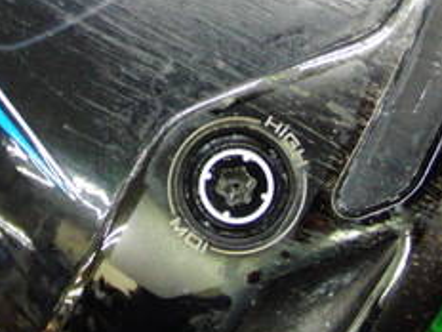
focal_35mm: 102
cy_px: 6
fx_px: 1302
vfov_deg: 14.3
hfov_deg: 19.1
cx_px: 107
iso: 400
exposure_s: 1/40
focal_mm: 6.42
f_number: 3.6
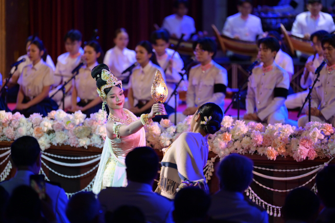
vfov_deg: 6.9
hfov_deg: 10.3
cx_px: 168
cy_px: 112
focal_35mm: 200
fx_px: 1860
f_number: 2.8
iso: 2500
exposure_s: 1/640
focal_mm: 200
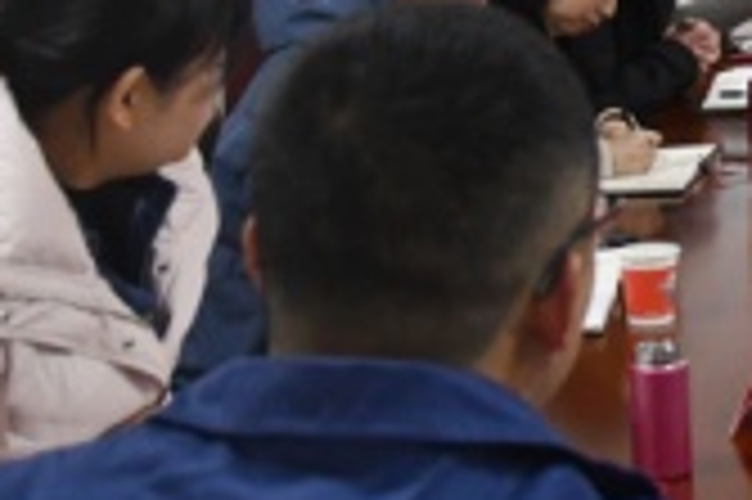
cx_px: 1094
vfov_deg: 12.2
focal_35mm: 108
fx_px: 2254
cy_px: -194
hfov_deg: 17.3
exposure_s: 1/125
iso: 2200
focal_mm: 18
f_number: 3.5
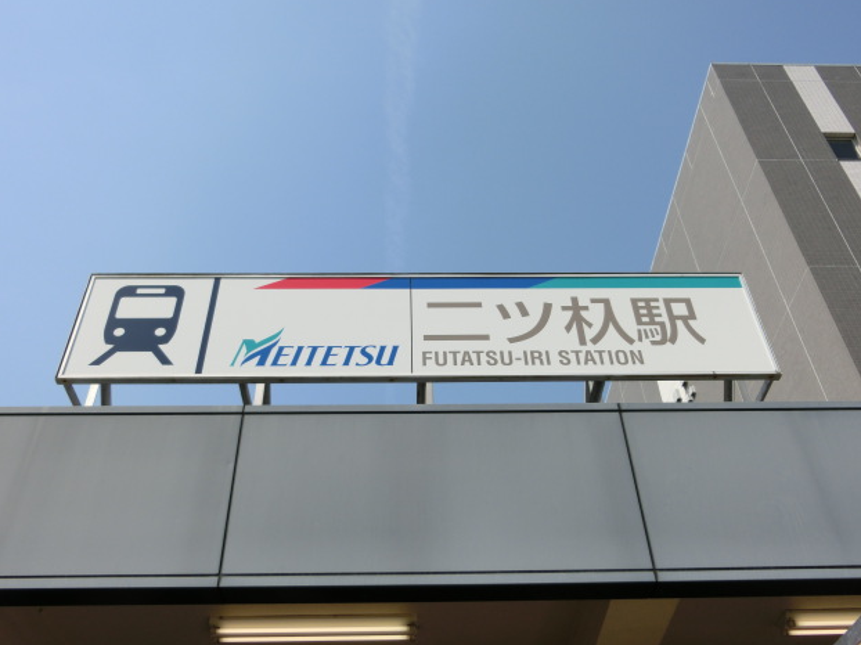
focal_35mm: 35
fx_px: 870
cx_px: 419
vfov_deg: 40.7
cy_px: 314
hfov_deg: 52.6
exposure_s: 1/250
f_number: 7.8
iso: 80
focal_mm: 6
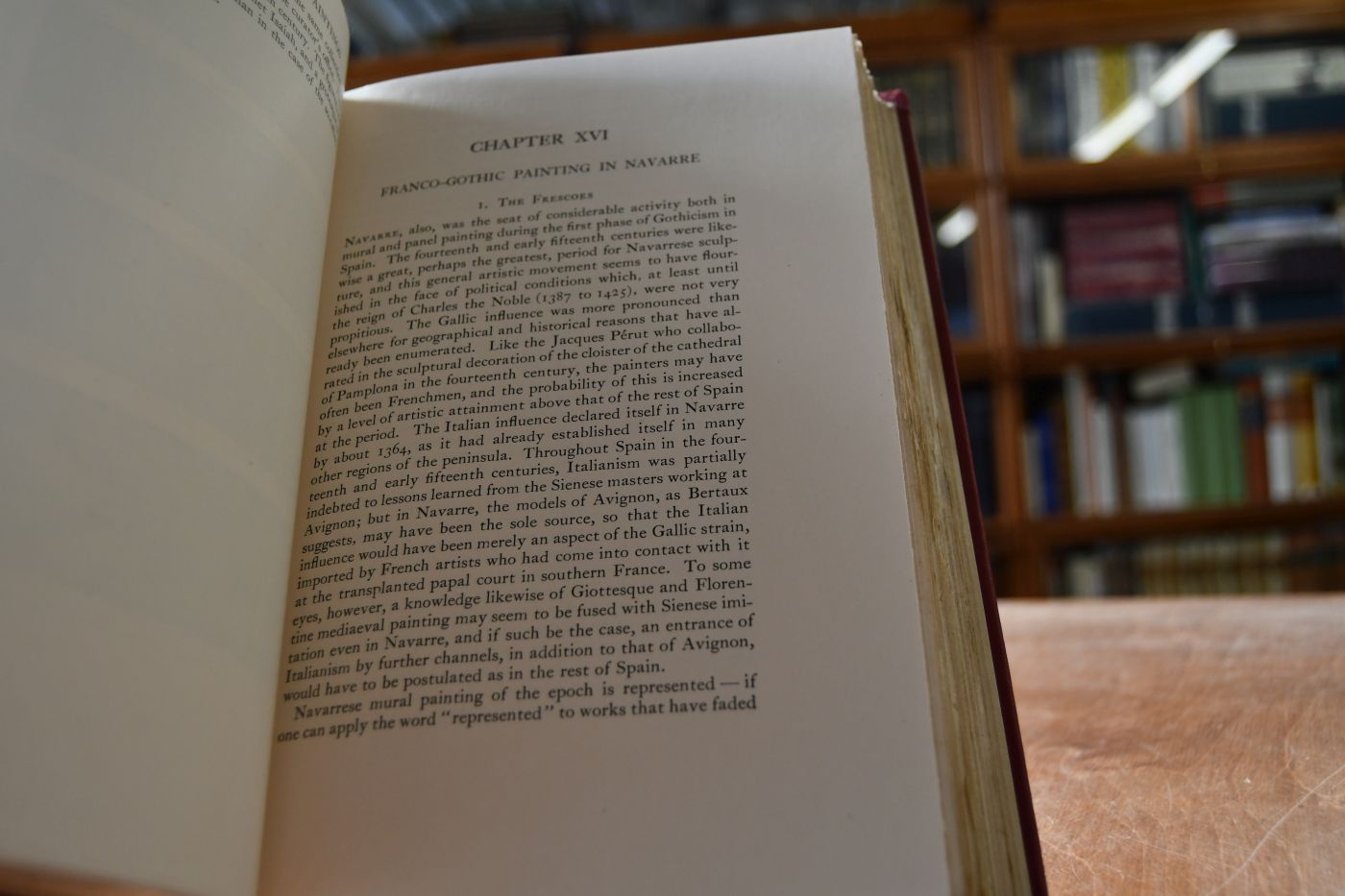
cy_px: 448
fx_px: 1345
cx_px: 672
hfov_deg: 53.1
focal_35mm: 36
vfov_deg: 36.9
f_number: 3.8
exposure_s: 1/250
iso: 560
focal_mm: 24
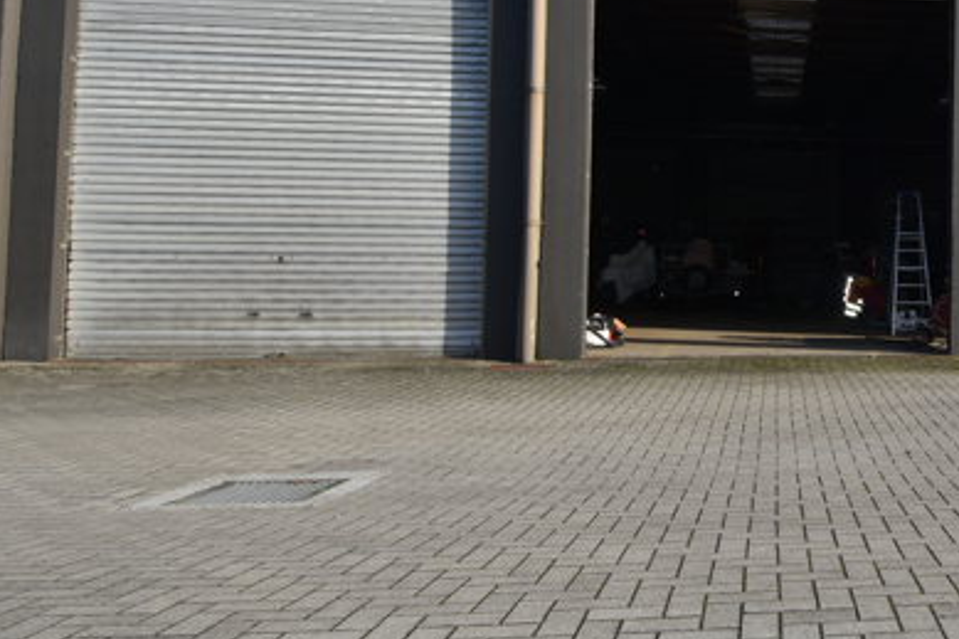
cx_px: 924
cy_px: 202
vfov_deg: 35.5
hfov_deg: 45.2
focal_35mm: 37
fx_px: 985
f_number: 9
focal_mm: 12
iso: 200
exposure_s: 1/250
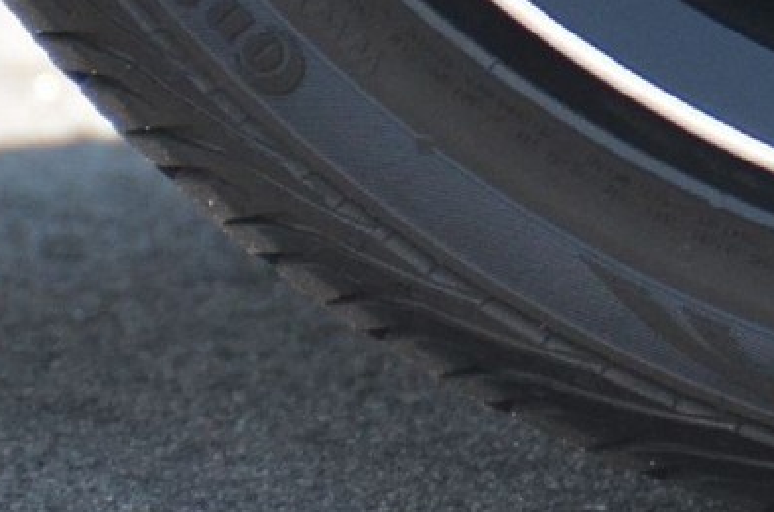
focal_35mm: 1908
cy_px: -1020
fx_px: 40923
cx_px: 1331
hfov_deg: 1.1
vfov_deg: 0.7
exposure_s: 1/800
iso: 800
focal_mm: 200
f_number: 5.6
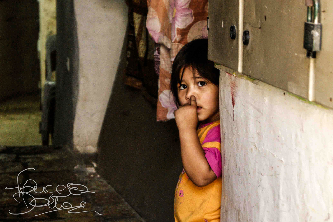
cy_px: 110
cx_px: 165
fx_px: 1082
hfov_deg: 17.5
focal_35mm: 117
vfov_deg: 11.7
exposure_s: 1/50
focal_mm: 55
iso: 800
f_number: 5.6
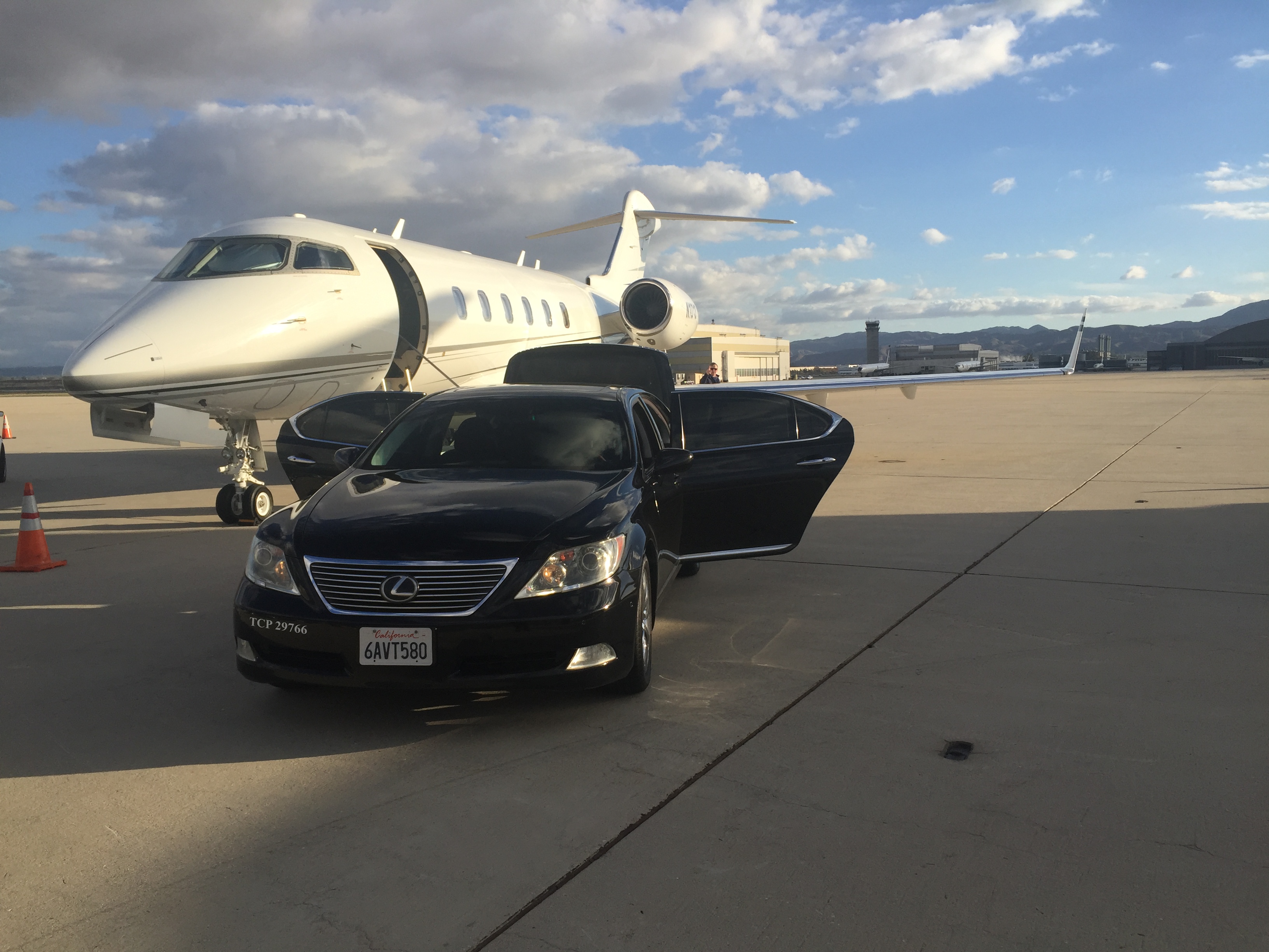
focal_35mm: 29
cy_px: 476
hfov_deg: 61.7
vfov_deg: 48.2
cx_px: 634
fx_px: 1063
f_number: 2.2
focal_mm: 4.15
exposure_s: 1/1647
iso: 32
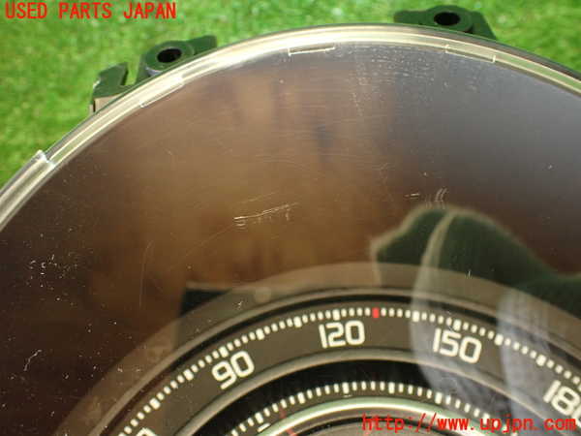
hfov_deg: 60.0
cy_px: 218
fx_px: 504
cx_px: 290
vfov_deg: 46.8
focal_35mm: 30
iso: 400
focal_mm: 5.4
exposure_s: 1/30
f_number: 2.3
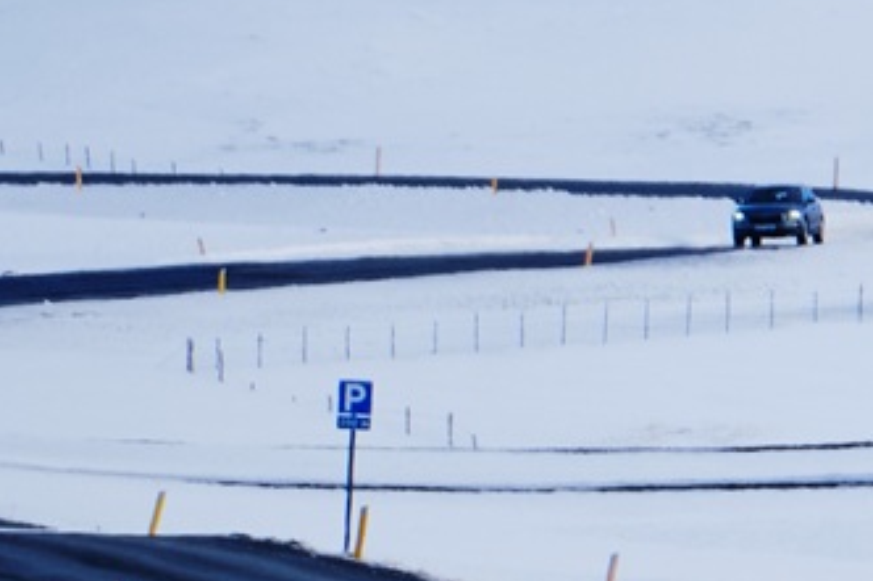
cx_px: 1718
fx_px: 59502
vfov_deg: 0.6
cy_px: -160
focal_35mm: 2455
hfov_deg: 0.8
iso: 200
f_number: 5.2
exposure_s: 1/2000
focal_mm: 290.6
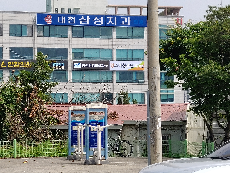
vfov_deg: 13.8
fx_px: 711
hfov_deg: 18.4
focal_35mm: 107
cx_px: 115
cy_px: 86
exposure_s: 1/690
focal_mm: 5.88
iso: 50
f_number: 2.4
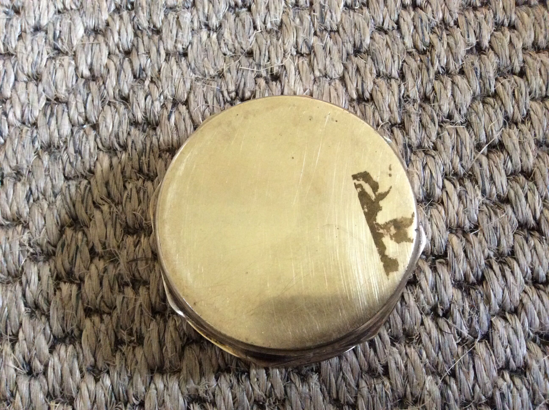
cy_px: 205
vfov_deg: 44.1
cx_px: 274
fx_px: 507
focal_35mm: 32
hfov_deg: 56.9
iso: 320
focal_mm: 3.3
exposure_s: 1/25
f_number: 2.4
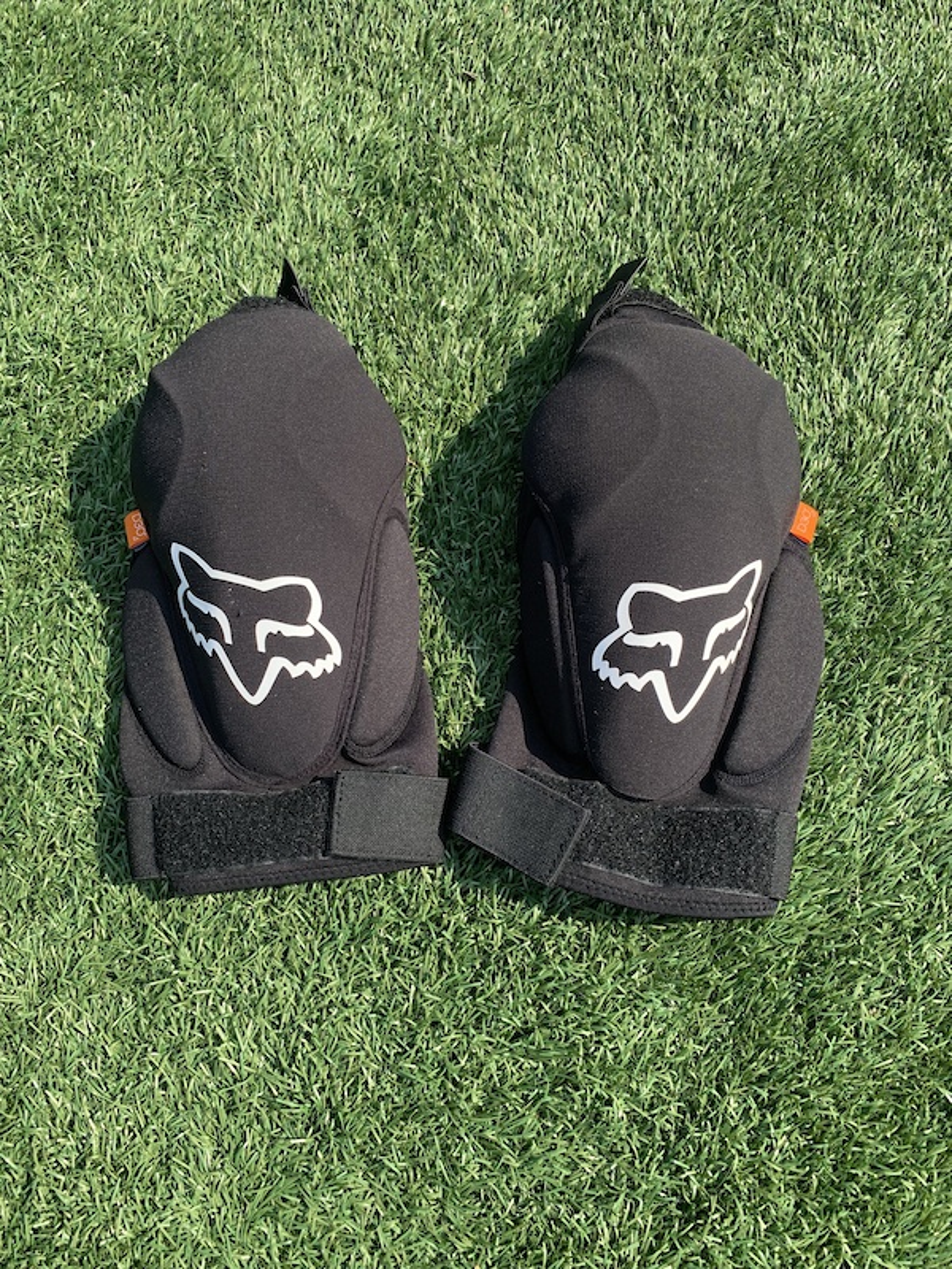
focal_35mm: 26
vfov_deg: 67.3
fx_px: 953
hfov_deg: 53.1
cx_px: 476
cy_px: 634
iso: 25
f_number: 1.8
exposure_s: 1/722
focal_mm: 4.25
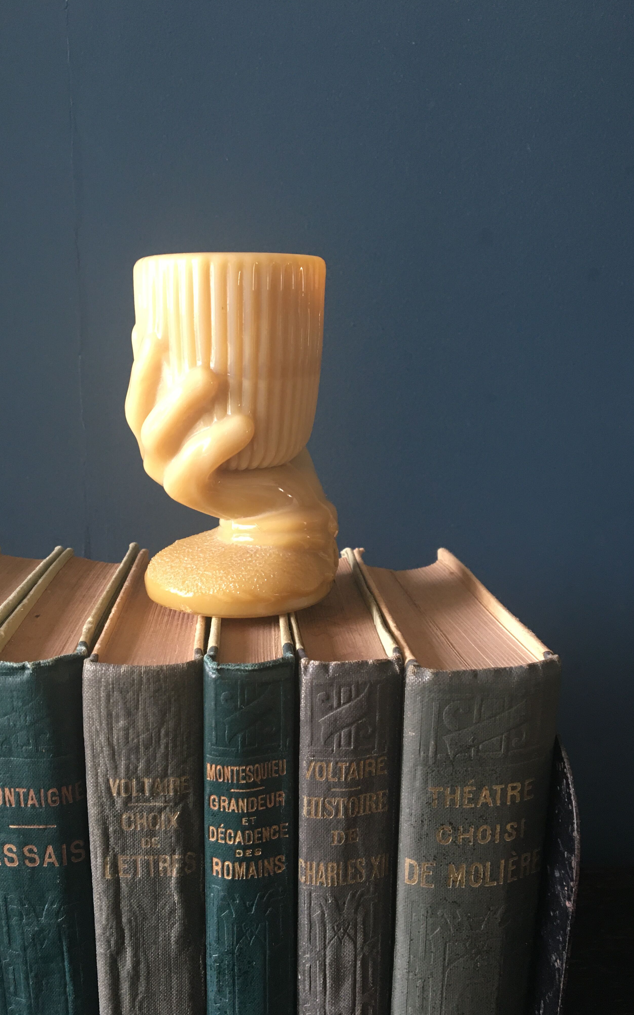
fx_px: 857
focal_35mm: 31
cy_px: 506
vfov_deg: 61.2
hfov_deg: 40.5
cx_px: 269
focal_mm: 4.15
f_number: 2.2
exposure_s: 1/33
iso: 100
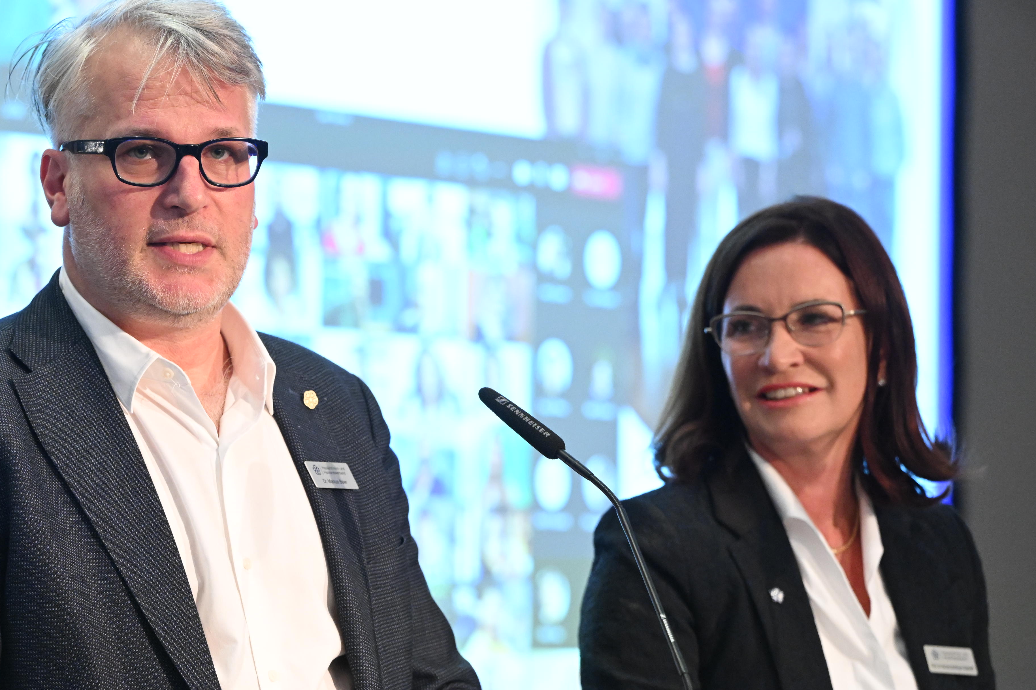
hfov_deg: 8.7
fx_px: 6819
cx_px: 288
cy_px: 409
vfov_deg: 5.8
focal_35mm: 237
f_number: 4
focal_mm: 140
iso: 3200
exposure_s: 1/160
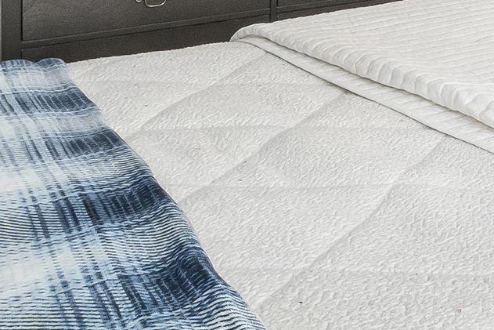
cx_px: 877
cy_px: -214
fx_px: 1002
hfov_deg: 20.3
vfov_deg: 16.4
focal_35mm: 73
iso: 400
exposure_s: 1/15
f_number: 10
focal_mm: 10
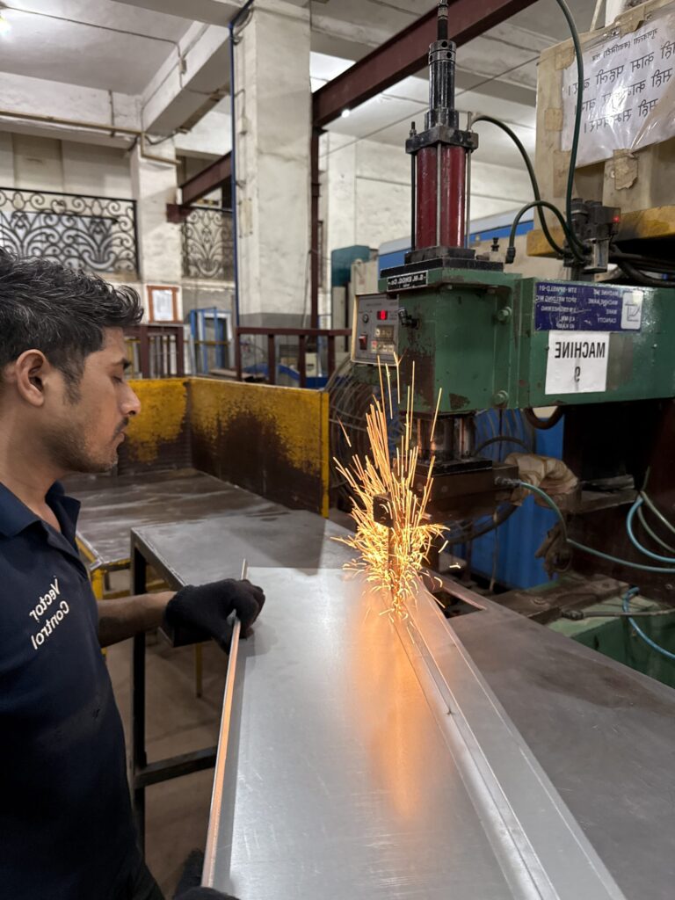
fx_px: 624
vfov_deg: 71.6
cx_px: 338
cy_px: 450
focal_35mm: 24
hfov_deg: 56.8
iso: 400
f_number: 1.78
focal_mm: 6.76
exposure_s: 1/50
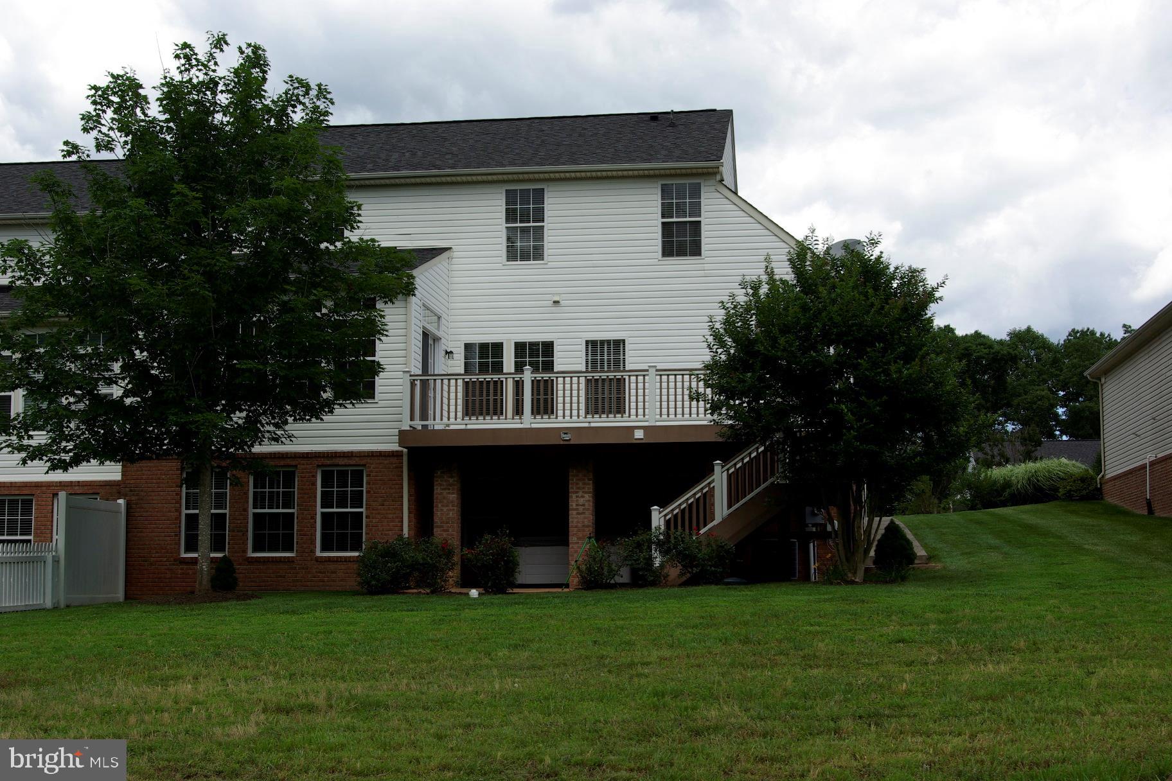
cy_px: 390
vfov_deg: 25.8
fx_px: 1709
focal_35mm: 52
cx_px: 586
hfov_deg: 37.9
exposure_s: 1/180
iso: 100
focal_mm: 35
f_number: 8
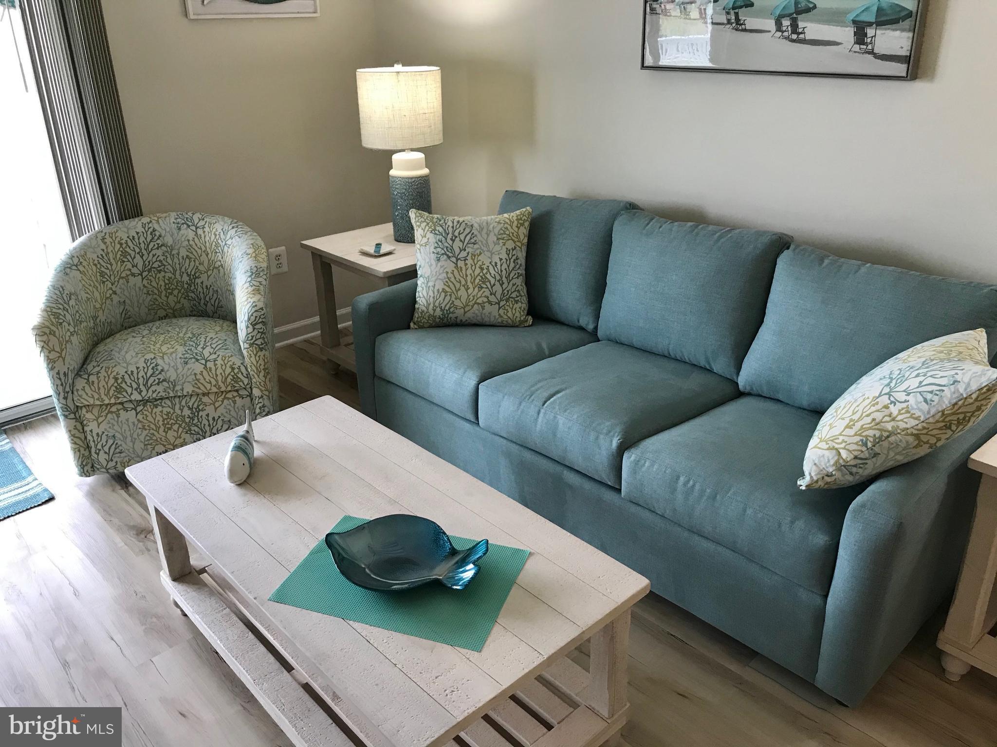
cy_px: 374
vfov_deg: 49.7
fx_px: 806
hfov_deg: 63.4
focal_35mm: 28
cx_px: 498
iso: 32
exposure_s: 1/30
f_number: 1.8
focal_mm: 3.99
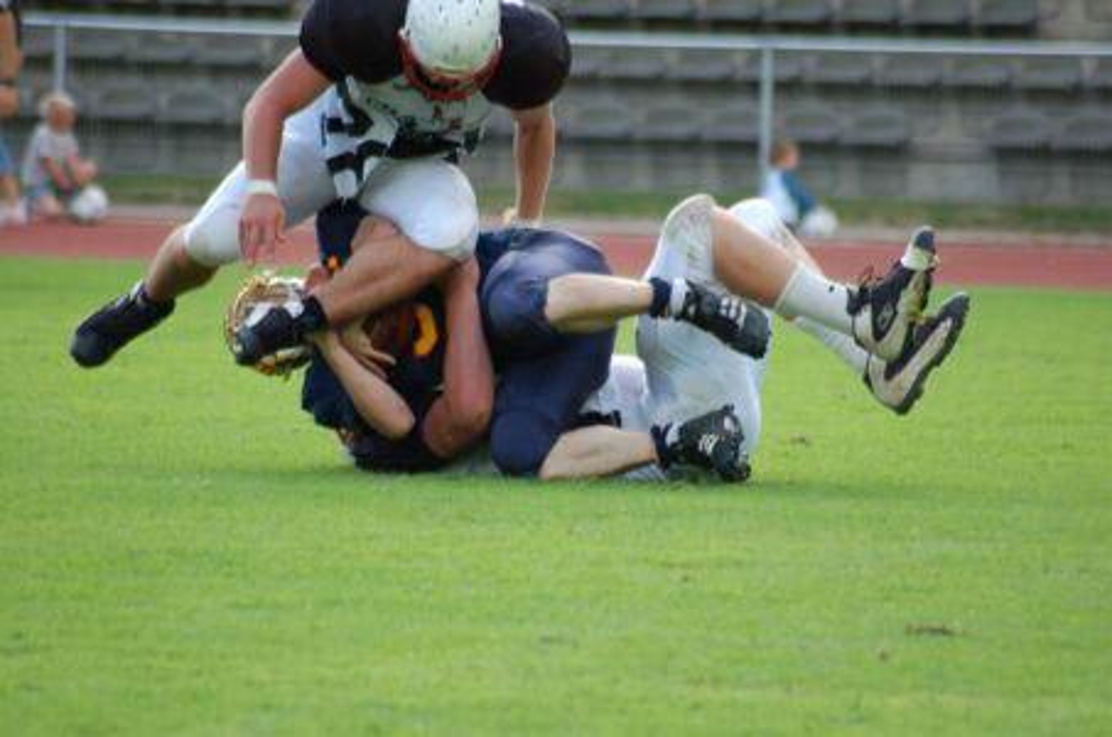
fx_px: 12484
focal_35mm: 405
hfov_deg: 5.1
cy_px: 368
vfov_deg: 3.4
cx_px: 556
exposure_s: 1/500
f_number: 5.6
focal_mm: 270
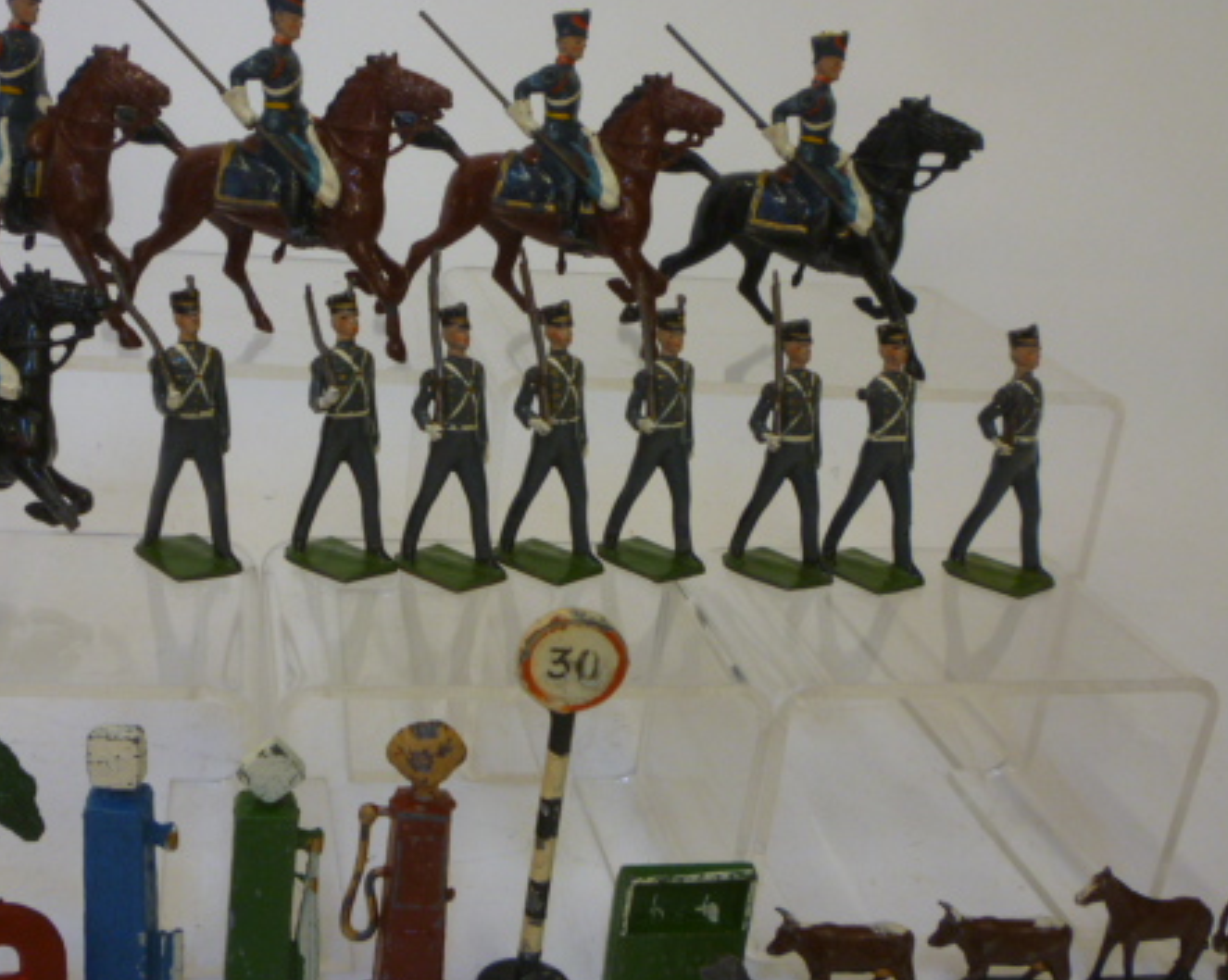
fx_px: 1489
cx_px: 458
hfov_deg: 44.4
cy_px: 530
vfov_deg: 36.4
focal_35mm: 41
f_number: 3.3
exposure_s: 1/30
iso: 125
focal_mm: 5.2
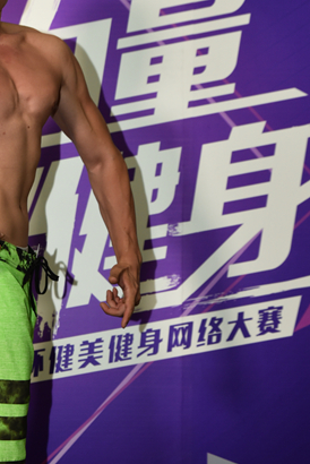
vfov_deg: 17.9
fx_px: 1470
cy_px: 273
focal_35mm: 114
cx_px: -10
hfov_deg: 11.9
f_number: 4
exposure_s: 1/200
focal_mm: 52
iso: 800
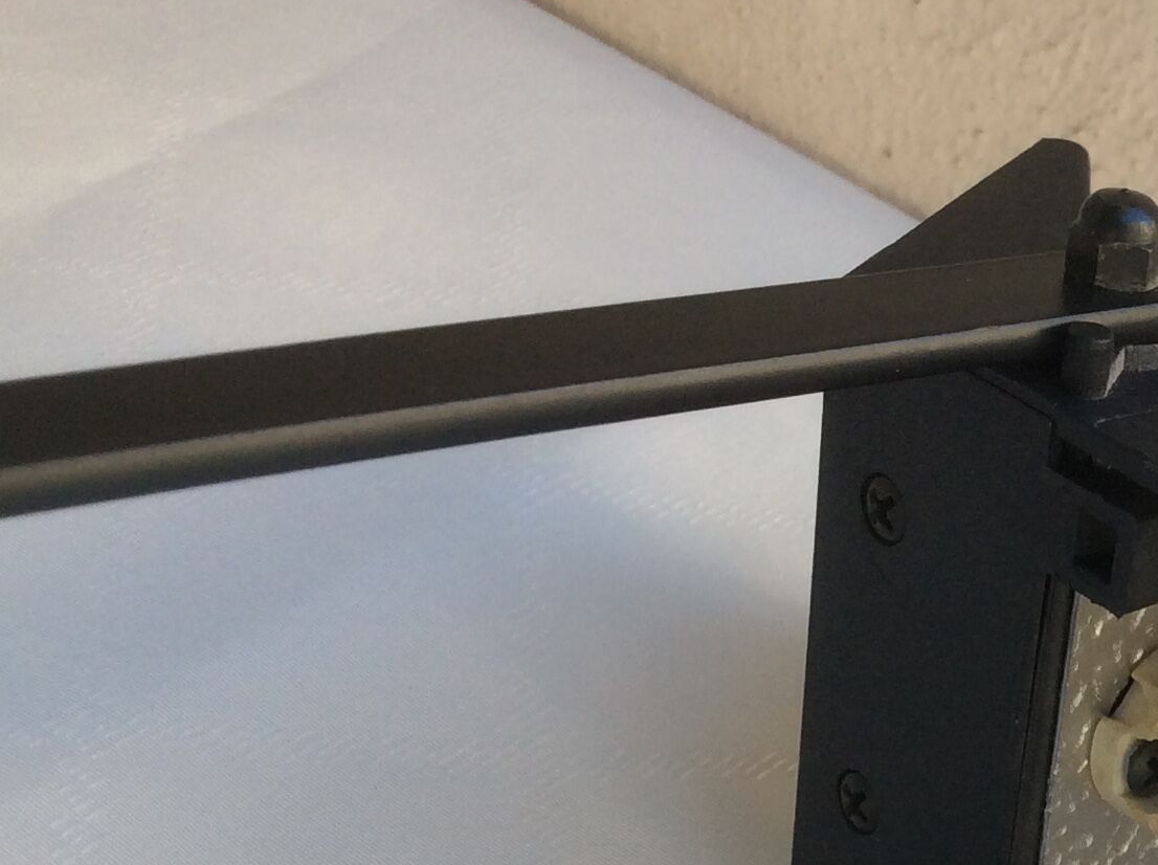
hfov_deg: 24.3
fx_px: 2505
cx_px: 1273
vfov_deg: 18.8
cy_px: 966
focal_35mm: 75
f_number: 2.4
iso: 32
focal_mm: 3.3
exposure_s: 1/153
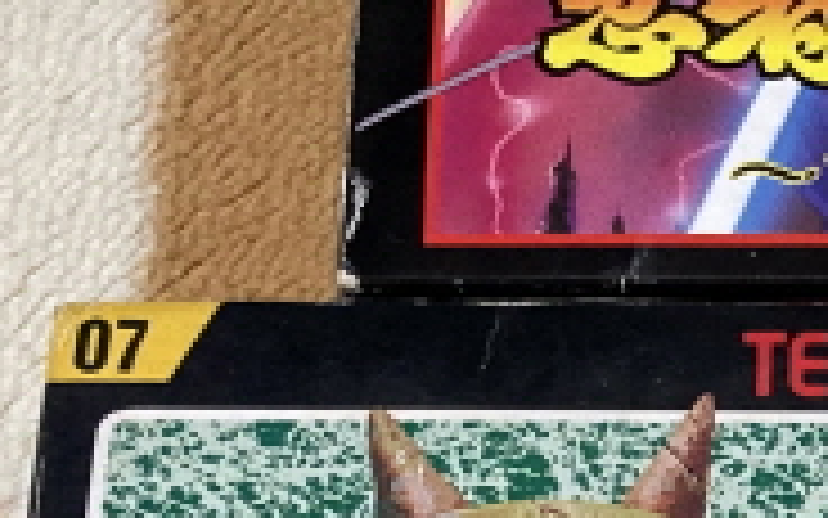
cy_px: 667
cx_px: 1098
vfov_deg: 10.0
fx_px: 2911
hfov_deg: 15.4
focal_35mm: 129
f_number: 1.8
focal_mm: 3.99
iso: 320
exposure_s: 1/60
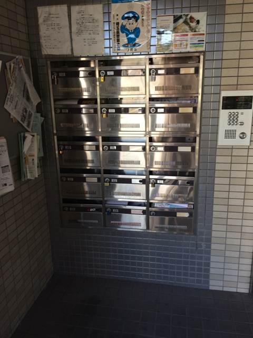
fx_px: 283
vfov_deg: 61.7
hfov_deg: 48.2
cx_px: 126
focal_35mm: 29
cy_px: 169
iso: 50
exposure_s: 1/60
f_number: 2.2
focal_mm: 4.15
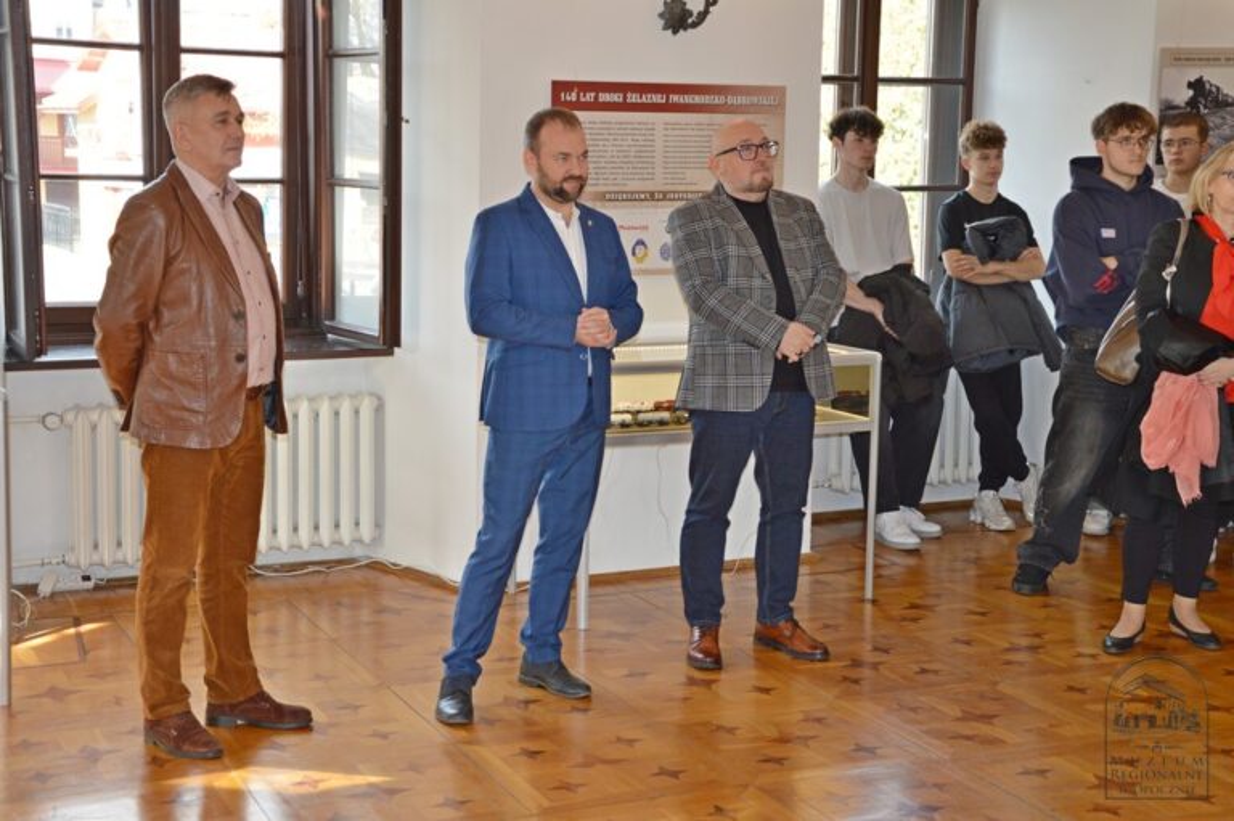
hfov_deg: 35.1
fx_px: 1953
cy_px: 410
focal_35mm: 57
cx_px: 617
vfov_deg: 23.7
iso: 400
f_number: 4.5
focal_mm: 38
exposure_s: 1/80
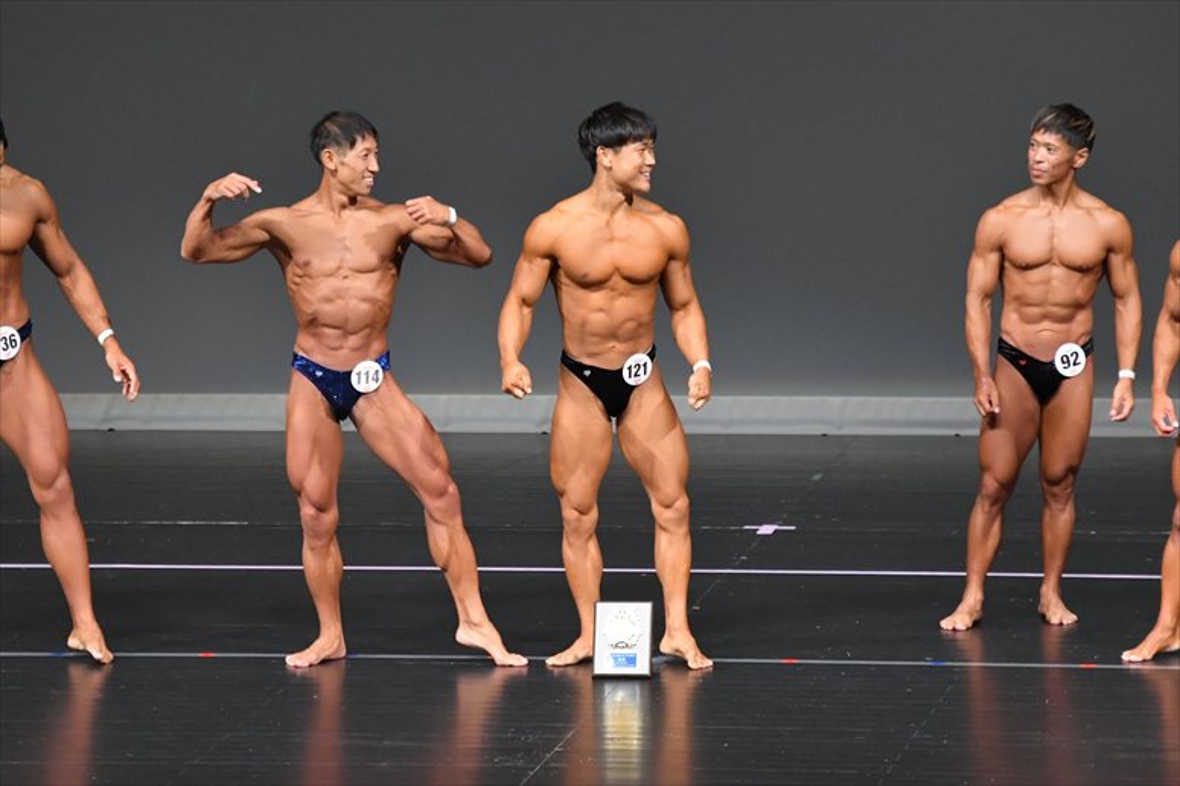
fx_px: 9829
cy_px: 393
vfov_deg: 4.6
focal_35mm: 300
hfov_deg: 6.9
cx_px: 590
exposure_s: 1/400
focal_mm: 200
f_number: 5.6
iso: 5000
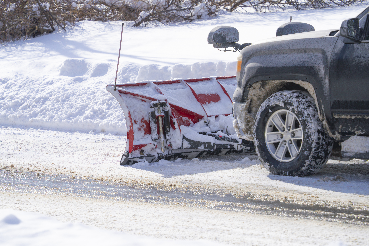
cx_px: 184
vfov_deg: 6.9
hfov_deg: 10.3
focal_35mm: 200
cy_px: 123
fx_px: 2050
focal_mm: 200
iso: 400
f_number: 8
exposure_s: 1/1250
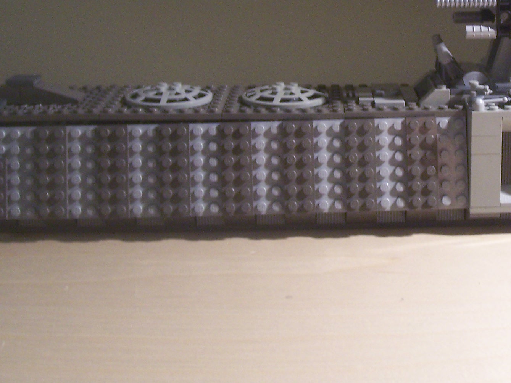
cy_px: 85
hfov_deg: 29.3
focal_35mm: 65
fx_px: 959
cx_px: 385
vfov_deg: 22.3
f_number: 2.7
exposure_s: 1/10
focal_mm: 5.6
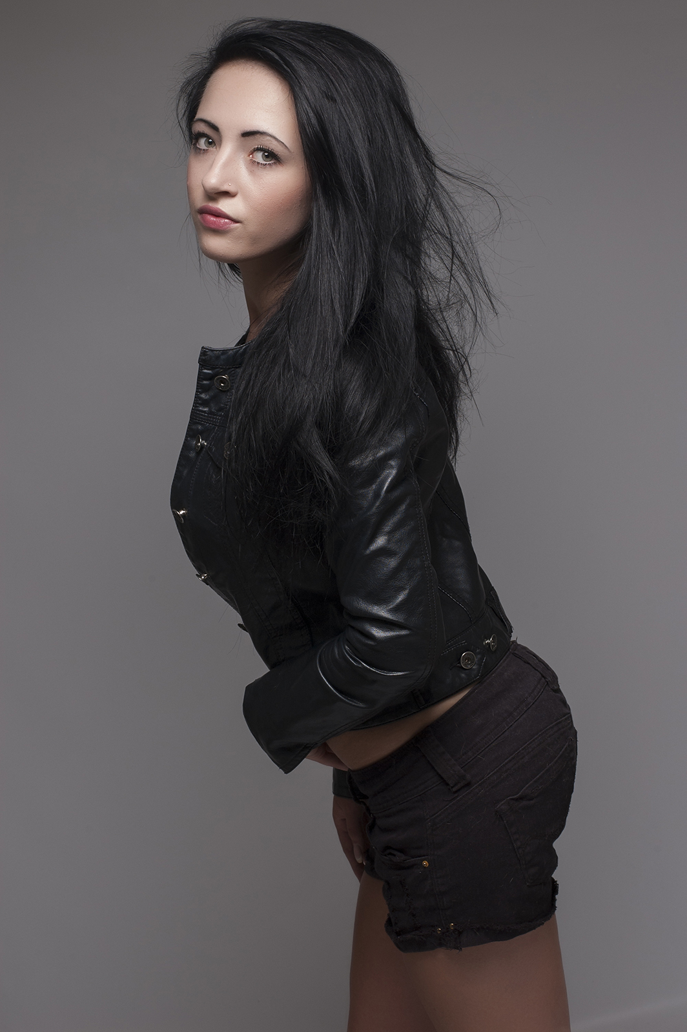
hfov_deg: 18.2
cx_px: 344
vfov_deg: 27.0
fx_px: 2150
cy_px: 516
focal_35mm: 75
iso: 200
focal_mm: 50
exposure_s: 1/500
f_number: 13
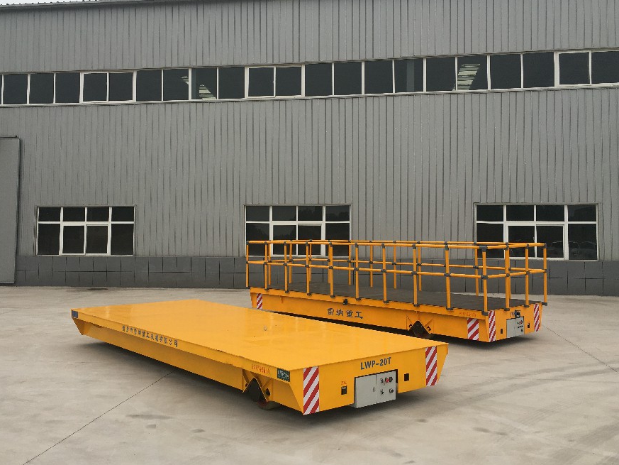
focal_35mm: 34
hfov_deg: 53.9
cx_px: 291
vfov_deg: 41.7
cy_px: 200
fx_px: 608
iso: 25
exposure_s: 1/630
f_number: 2.2
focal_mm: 4.15
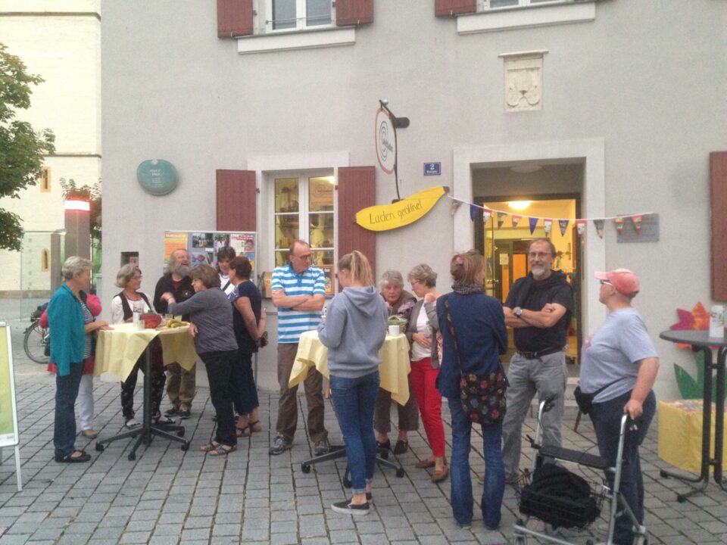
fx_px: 693
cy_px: 272
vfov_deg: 42.9
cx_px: 364
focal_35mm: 33
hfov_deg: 55.4
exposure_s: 1/20
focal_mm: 4.12
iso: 320
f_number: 2.4
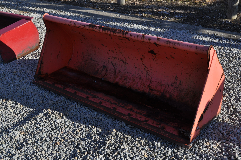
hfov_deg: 43.7
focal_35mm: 45
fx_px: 301
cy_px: 80
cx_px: 120
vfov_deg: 29.8
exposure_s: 1/320
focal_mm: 30
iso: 200
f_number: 9
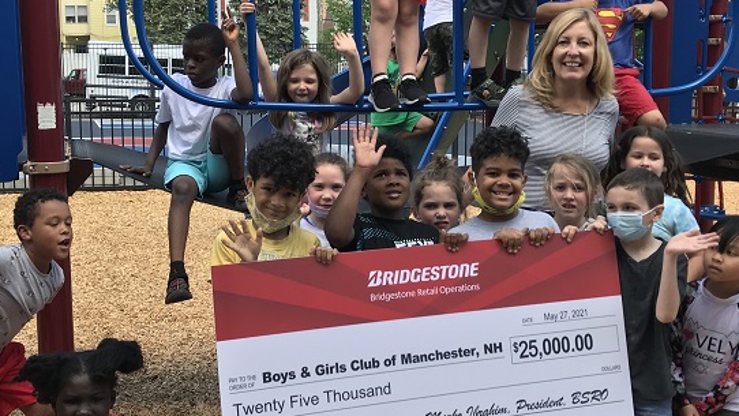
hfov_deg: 41.3
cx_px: 359
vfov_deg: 24.0
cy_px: 210
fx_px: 980
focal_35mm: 50
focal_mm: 3.99
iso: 20
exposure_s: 1/647
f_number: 1.8
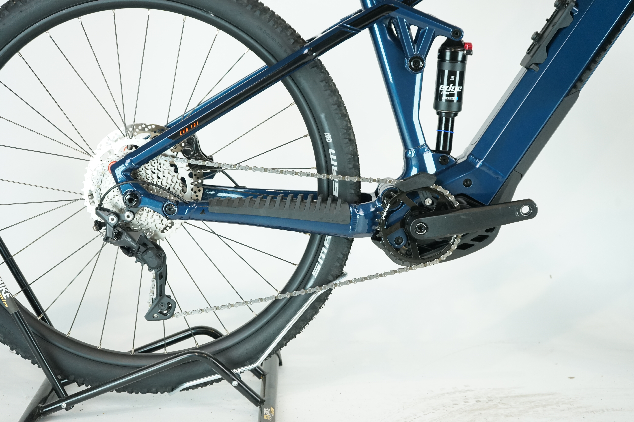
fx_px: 1021
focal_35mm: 58
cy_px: 211
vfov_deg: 23.4
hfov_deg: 34.5
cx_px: 317
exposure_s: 1/200
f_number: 5.6
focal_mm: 58
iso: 2000
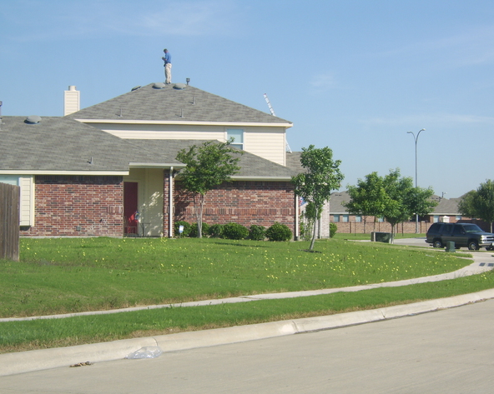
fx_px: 833
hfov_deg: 33.0
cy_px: 197
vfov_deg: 26.7
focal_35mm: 57
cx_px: 237
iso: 71
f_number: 6.7
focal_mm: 14.04
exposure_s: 1/176
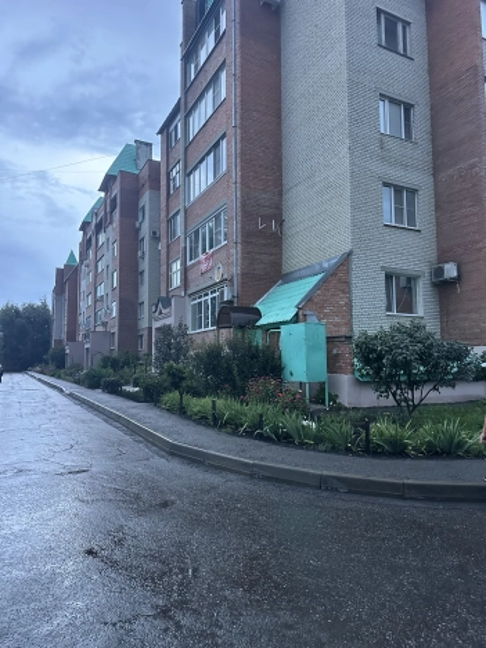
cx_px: 243
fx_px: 449
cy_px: 324
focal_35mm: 24
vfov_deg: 71.6
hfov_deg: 56.8
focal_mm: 6.86
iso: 1000
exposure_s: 1/48
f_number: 1.78
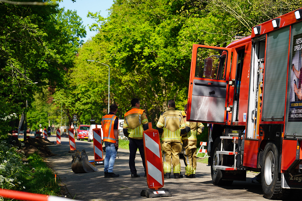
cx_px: 151
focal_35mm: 105
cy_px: 100
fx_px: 881
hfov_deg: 19.5
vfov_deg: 13.0
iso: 100
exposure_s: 1/320
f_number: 5
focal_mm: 105
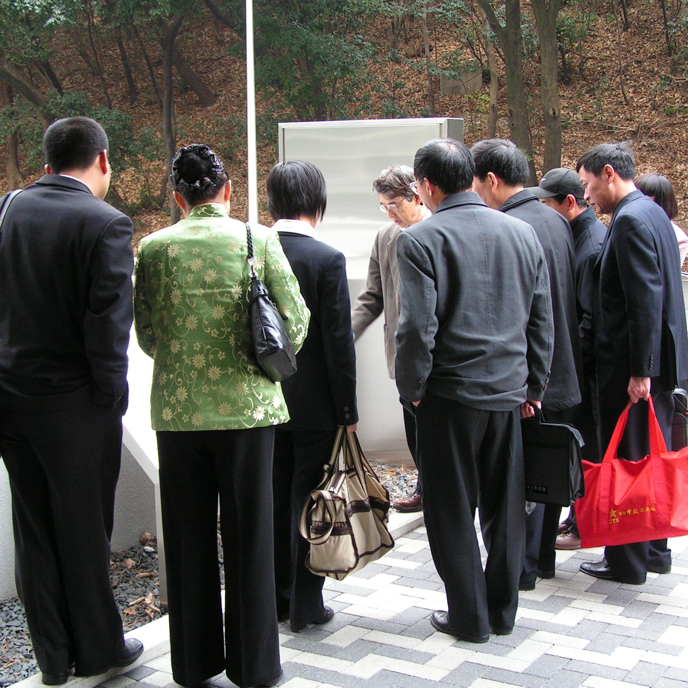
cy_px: 345
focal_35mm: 52
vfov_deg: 32.8
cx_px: 369
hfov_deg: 32.8
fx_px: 1169
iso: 80
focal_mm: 7.4
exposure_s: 1/50
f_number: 2.8
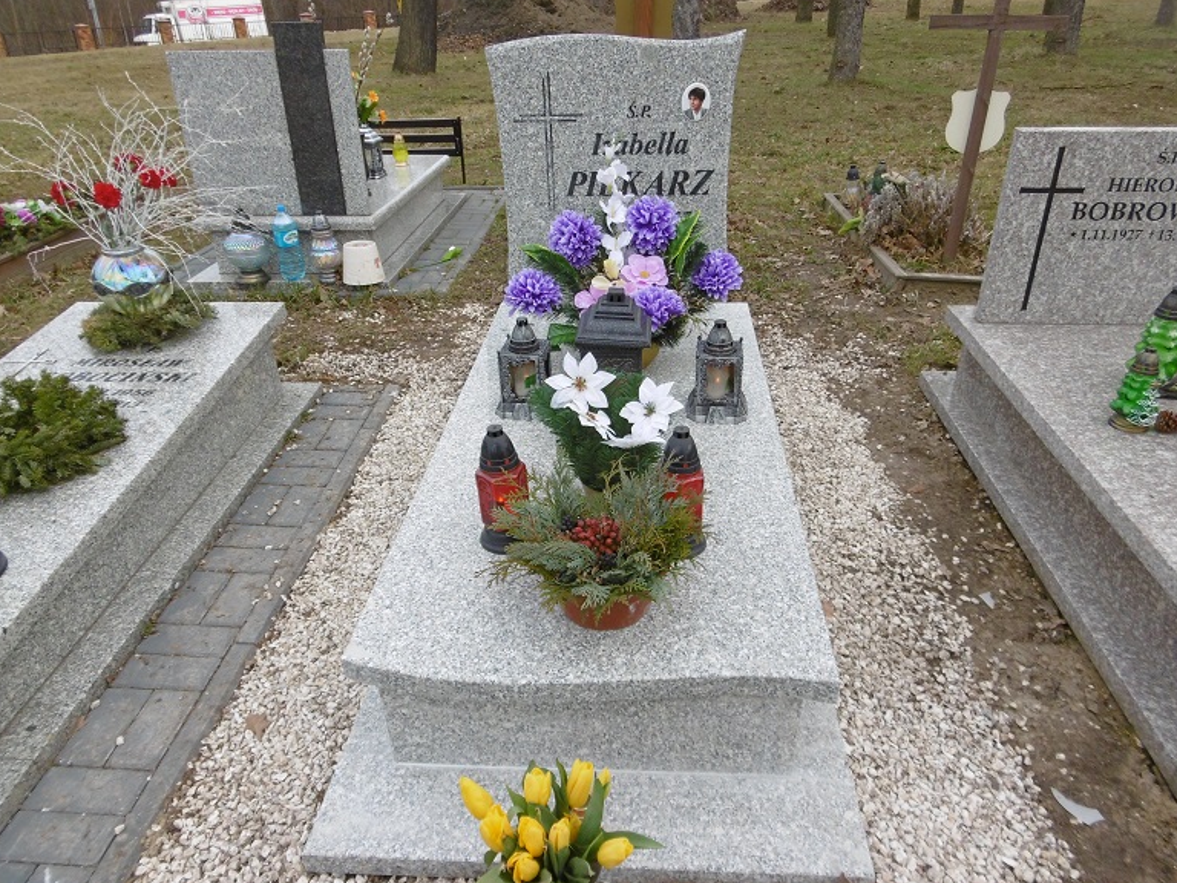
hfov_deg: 69.4
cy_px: 458
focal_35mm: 25
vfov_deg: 54.9
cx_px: 605
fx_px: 850
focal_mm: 4.3
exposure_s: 1/500
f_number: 3.1
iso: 100
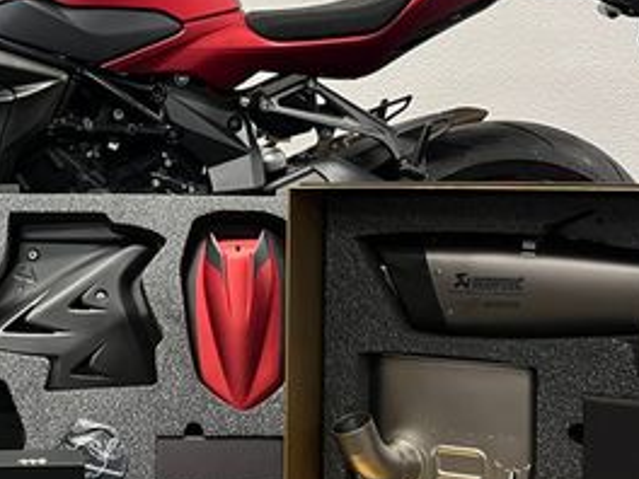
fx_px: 1163
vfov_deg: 23.3
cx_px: 167
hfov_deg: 30.3
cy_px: 201
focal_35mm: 63
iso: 100
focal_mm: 5.1
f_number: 1.6
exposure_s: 1/50
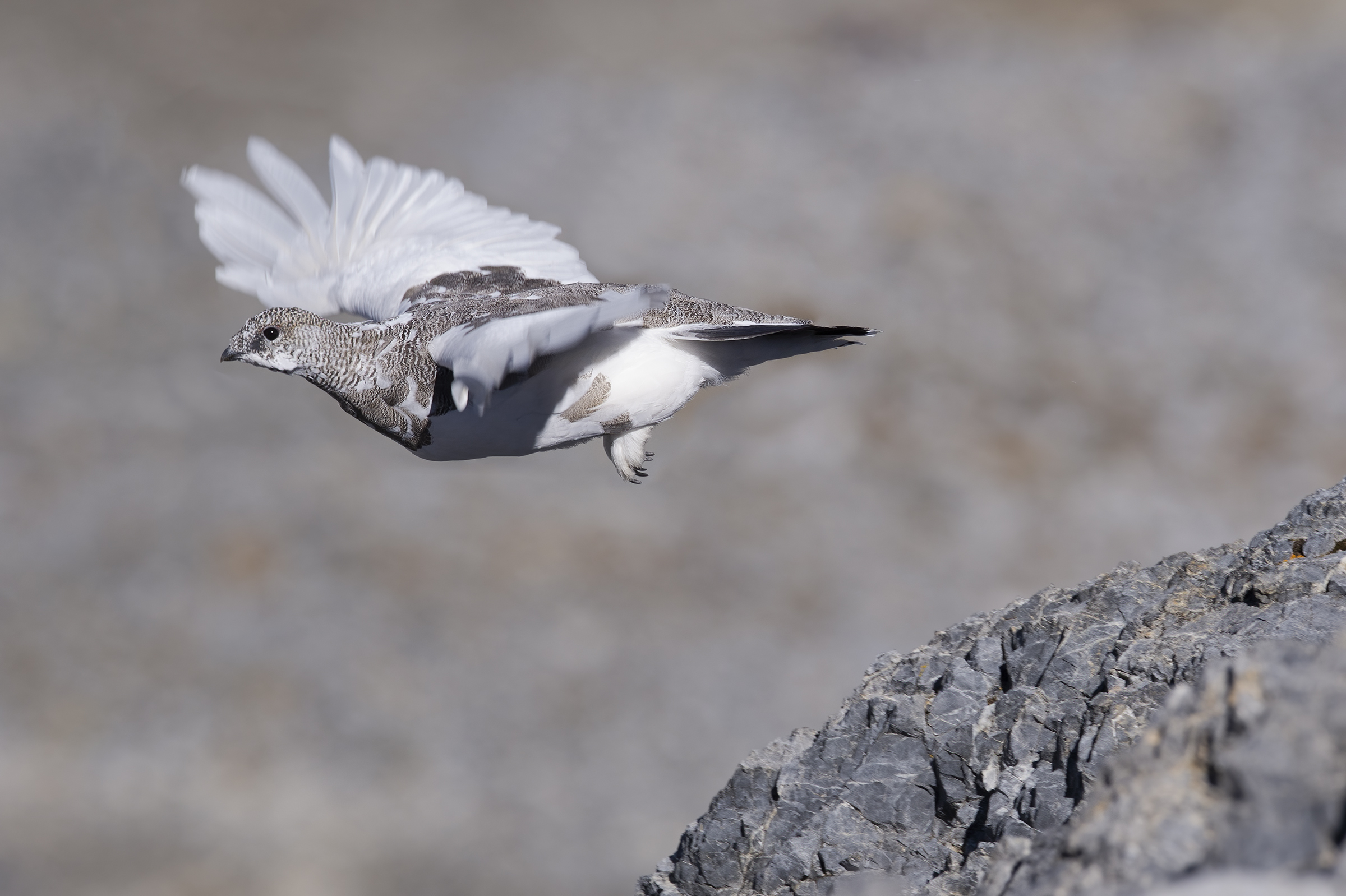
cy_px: 448
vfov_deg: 2.3
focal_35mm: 600
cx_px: 673
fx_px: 22423
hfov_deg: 3.4
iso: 800
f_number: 9
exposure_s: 1/2500
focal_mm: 600
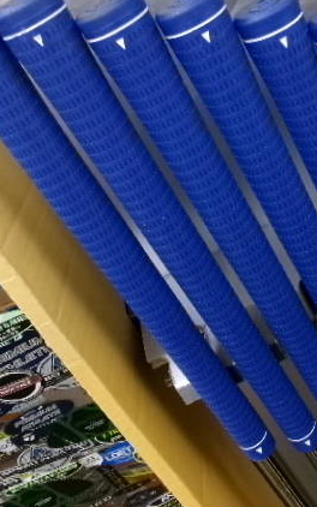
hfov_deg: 28.0
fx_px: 622
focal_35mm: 45
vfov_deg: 44.3
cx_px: 257
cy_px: 225
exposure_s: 1/34
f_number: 3.9
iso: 800
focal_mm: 5.1
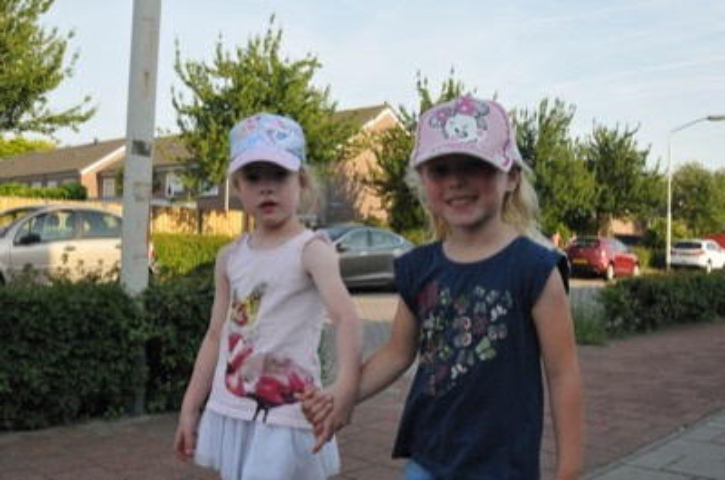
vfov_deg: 36.7
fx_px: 724
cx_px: 362
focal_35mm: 36
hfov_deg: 53.2
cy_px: 240
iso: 2000
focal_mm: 24
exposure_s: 1/500
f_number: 11
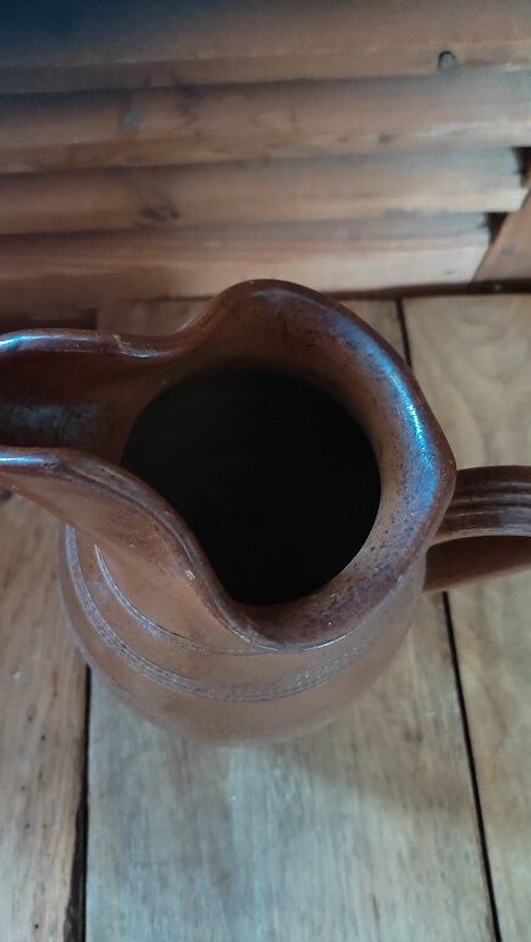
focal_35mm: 29
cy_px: 474
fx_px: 725
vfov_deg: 66.0
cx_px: 268
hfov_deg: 40.2
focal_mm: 4.74
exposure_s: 1/14
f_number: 1.79
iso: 7617
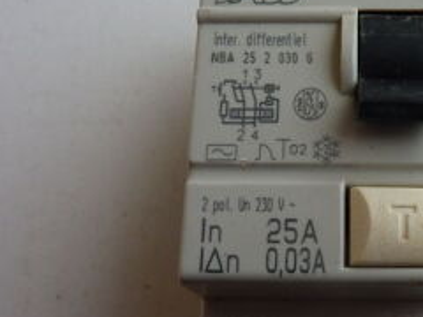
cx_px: 324
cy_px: 195
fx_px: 611
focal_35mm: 50
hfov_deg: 37.1
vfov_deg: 29.0
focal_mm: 4.1
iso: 80
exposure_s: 1/160
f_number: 4
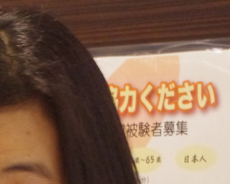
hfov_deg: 5.2
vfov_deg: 4.2
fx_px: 2491
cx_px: -129
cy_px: 398
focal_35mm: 366
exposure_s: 1/15
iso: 2000
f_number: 5.6
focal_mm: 50
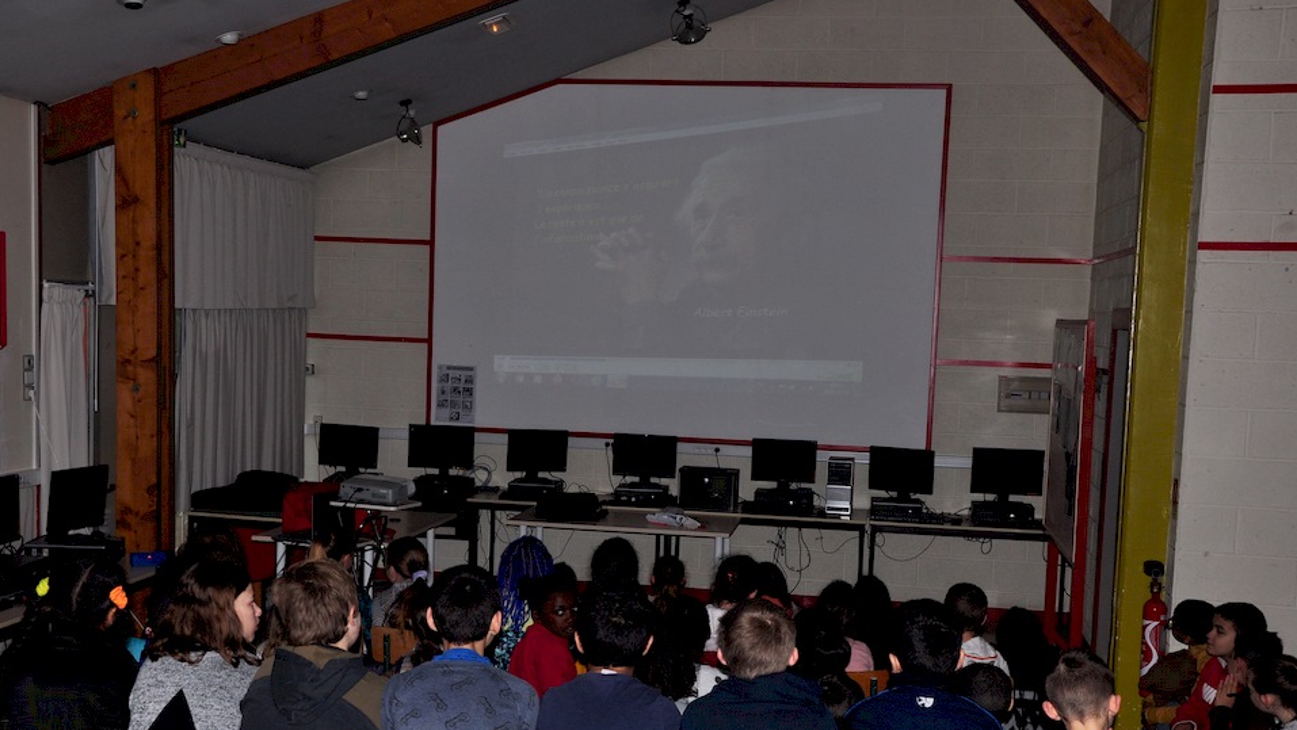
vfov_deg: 25.4
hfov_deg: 43.7
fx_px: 1617
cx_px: 609
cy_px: 451
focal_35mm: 47
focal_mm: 28
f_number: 8
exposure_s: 1/160
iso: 320
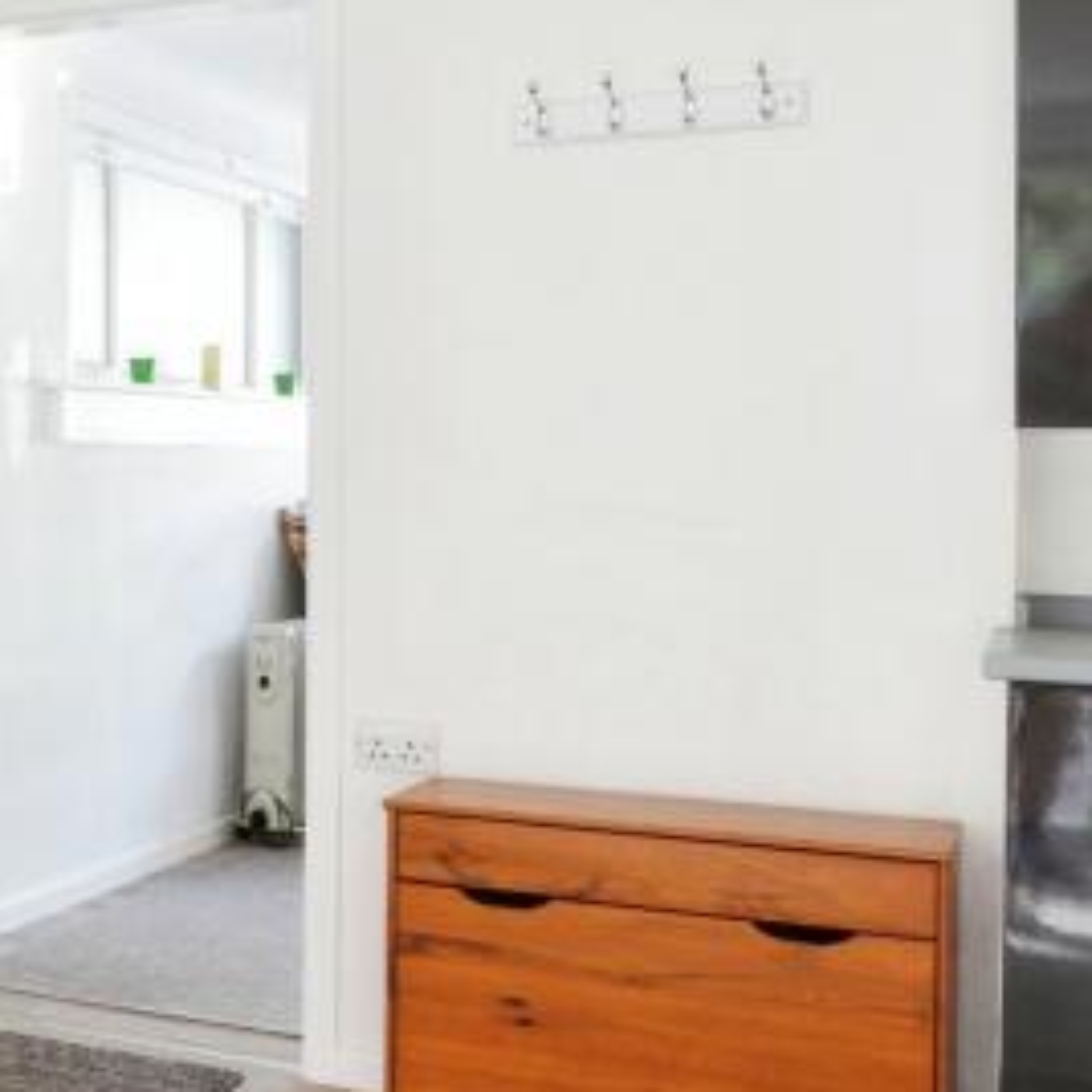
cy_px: 471
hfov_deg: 29.9
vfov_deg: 32.7
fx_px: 1856
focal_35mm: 52
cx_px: -73
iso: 800
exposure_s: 1/20
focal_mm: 16
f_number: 9
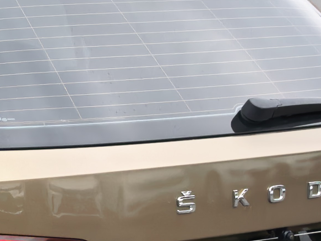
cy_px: 225
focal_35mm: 163
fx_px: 1512
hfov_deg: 11.8
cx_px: -100
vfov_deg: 9.1
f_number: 2
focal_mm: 5.75
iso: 50
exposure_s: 1/1934
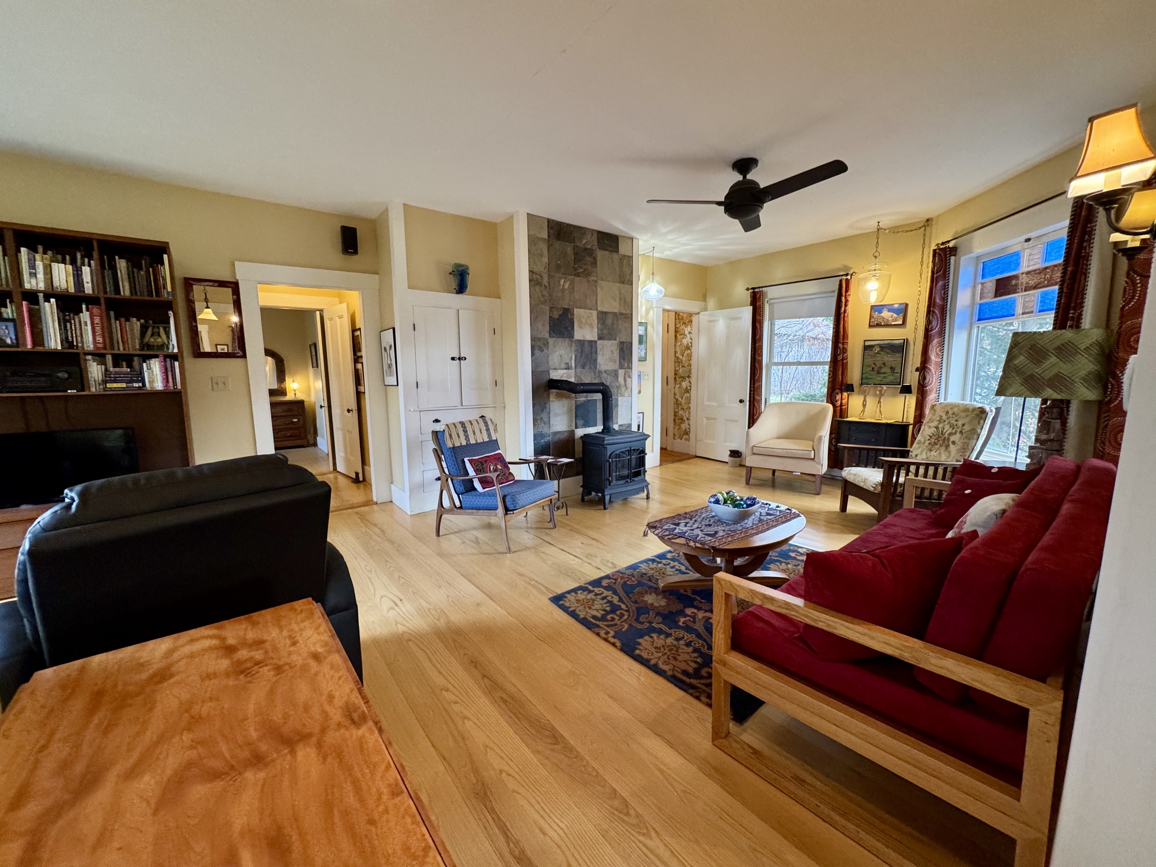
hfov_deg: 102.1
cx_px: 578
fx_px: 468
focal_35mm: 14
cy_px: 434
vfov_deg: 85.7
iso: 250
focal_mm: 2.22
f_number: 2.2
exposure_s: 1/120
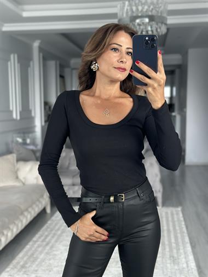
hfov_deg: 30.3
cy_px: 138
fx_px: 384
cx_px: 104
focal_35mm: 48
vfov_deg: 39.6
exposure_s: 1/79
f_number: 1.78
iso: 125
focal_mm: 6.86
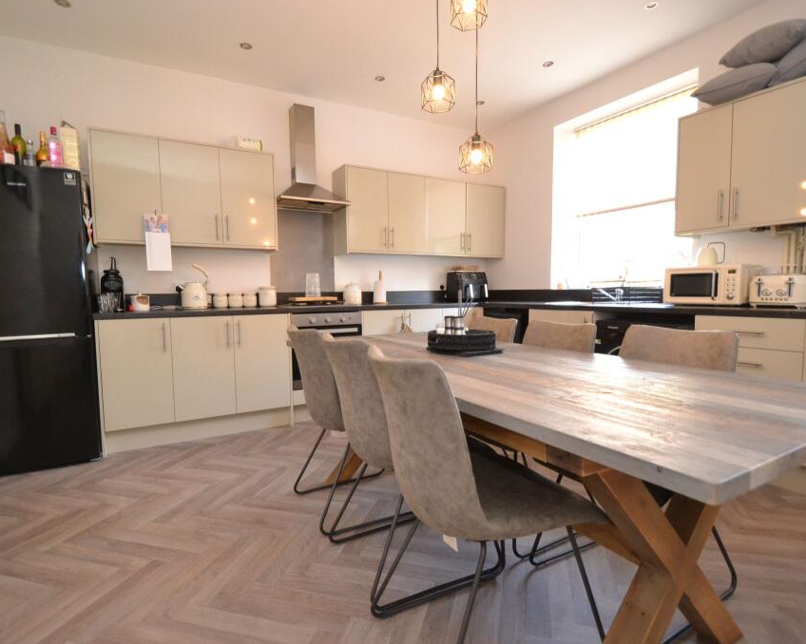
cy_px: 321
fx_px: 405
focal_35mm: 17
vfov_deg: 77.0
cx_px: 398
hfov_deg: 89.7
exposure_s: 1/60
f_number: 3.5
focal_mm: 10
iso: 1400
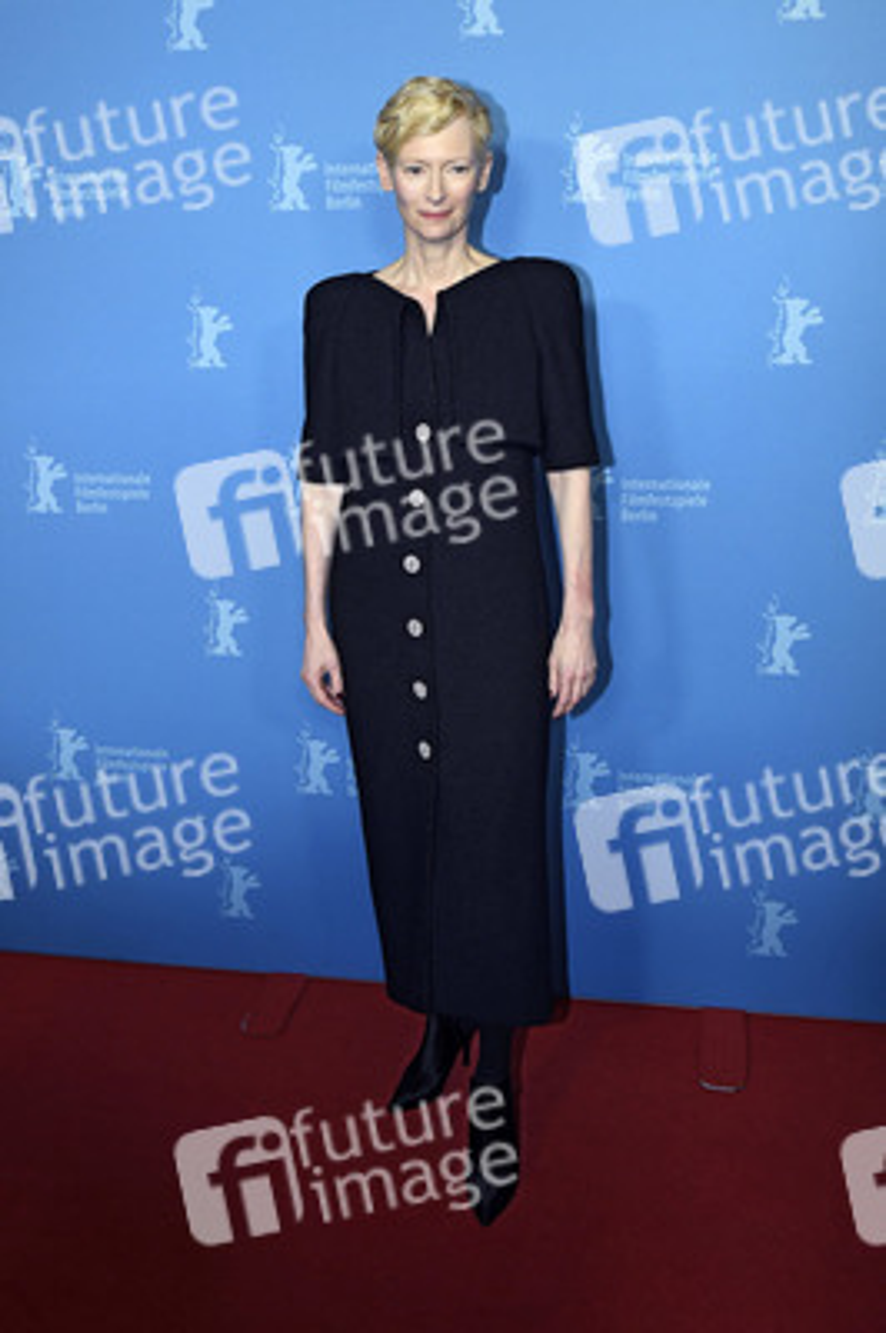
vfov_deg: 55.8
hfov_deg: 38.8
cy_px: 666
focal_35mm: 34
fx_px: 1257
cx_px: 443
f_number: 6.3
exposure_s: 1/200
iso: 1600
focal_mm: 23
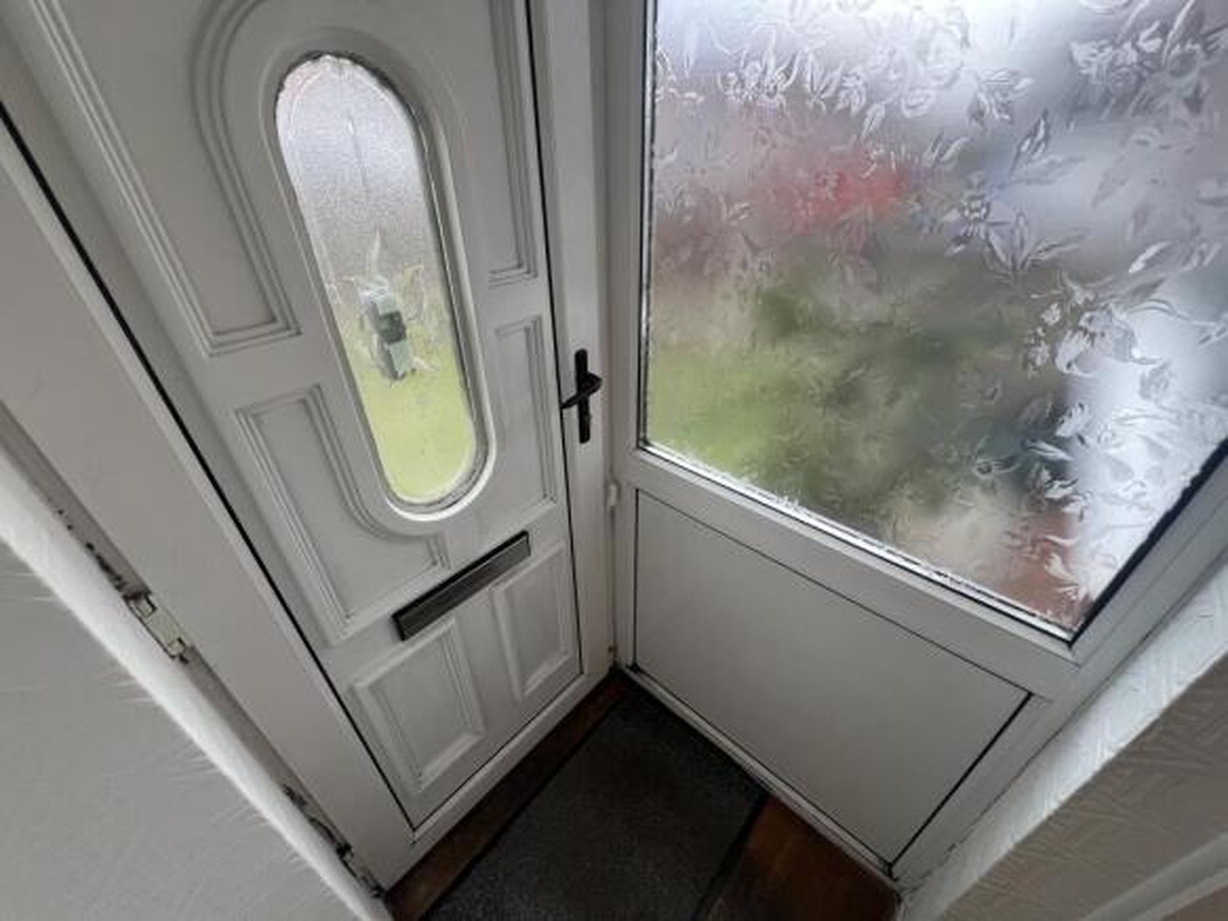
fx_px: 461
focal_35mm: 13
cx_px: 614
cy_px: 460
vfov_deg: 89.9
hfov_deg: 106.2
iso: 160
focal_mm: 1.57
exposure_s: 1/99
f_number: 1.8
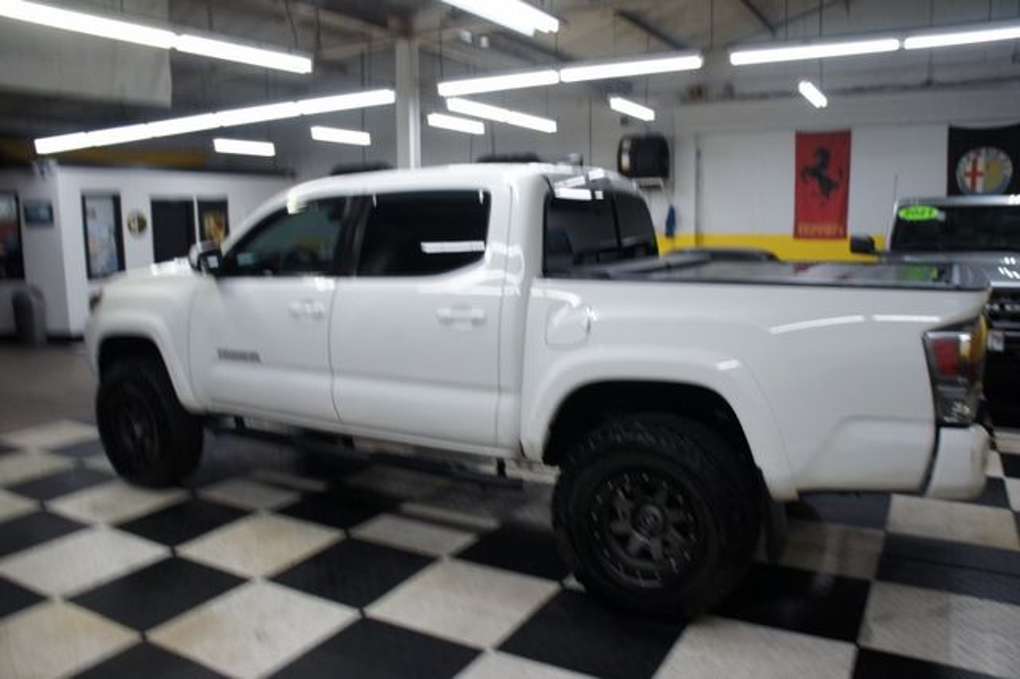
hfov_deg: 67.4
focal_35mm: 27
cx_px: 510
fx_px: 765
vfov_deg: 47.9
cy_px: 340
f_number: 4
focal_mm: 18
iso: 200
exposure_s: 1/30
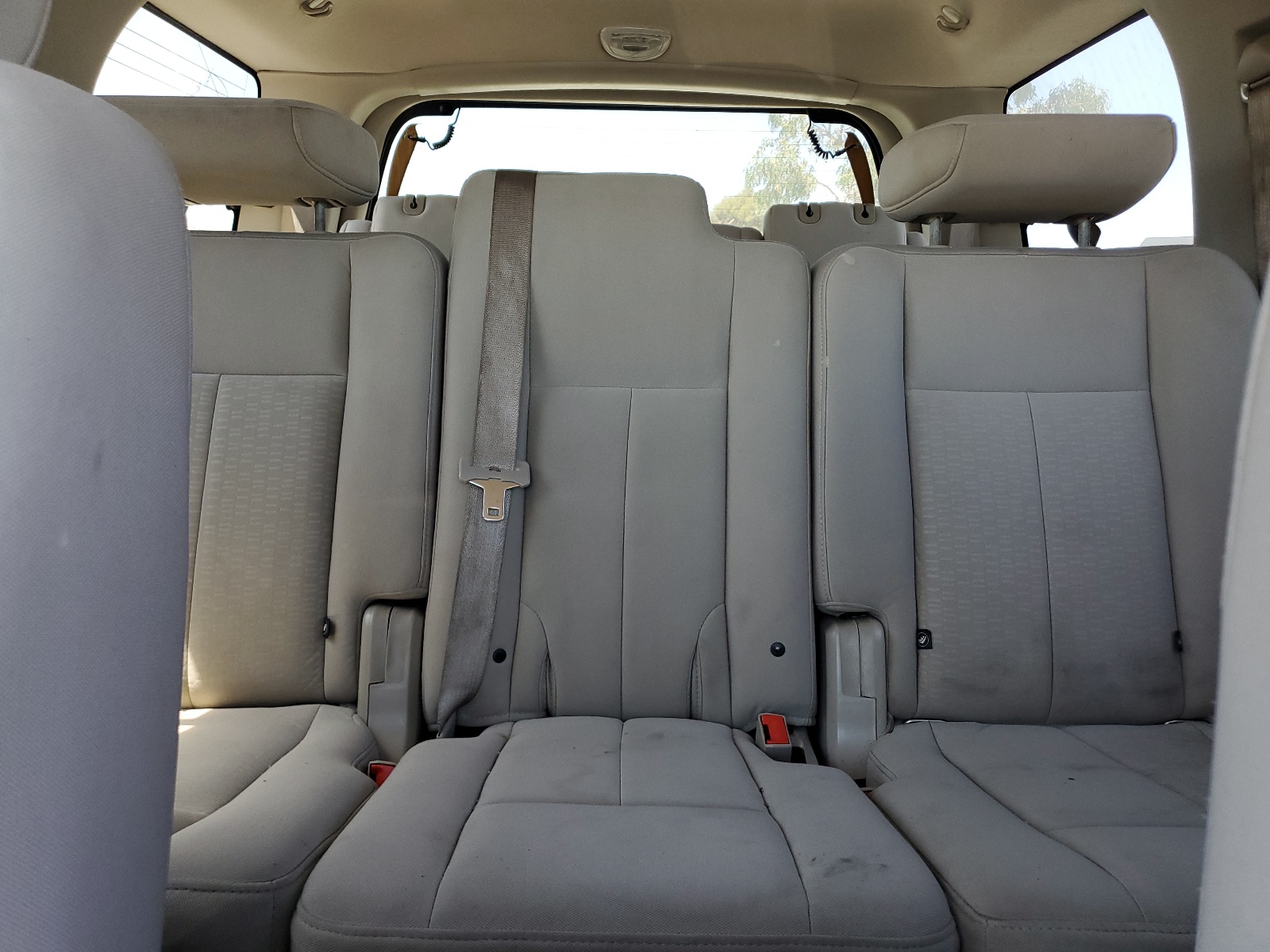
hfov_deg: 67.3
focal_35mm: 26
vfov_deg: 53.1
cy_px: 476
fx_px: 954
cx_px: 635
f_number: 1.5
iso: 73
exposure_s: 1/120
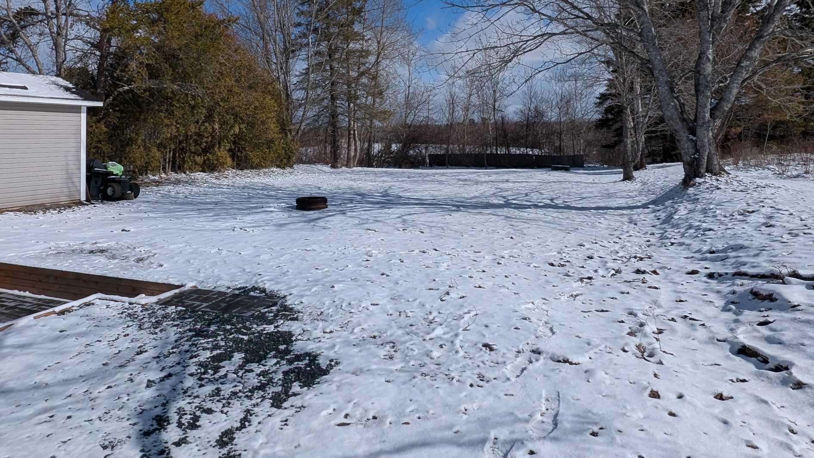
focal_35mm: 23
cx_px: 370
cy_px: 111
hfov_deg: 78.5
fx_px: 496
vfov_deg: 47.5
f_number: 2.2
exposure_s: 1/8000
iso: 50
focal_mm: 1.95
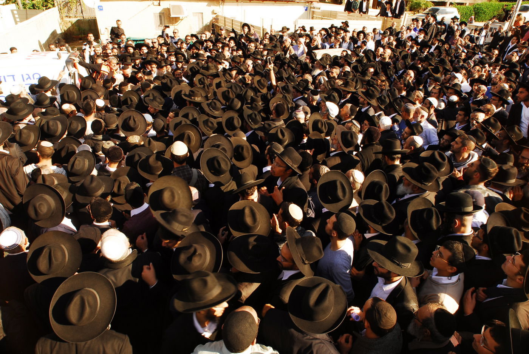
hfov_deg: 81.1
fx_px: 309
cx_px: 264
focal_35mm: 21
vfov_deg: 59.6
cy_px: 177
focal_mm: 14
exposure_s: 1/40
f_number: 10
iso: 100
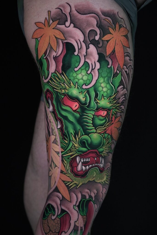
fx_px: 327
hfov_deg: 27.0
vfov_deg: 39.6
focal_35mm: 50
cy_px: 118
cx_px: 78
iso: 1000
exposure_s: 1/30
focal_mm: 50
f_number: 4.5
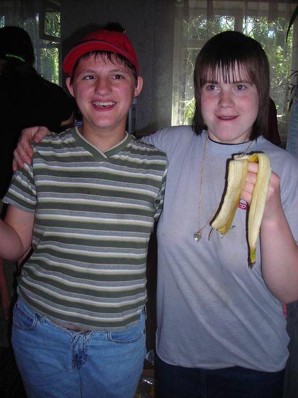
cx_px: 149
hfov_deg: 37.7
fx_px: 436
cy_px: 199
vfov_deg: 49.0
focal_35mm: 38
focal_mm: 6.3
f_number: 3.2
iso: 50
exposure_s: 1/60.1
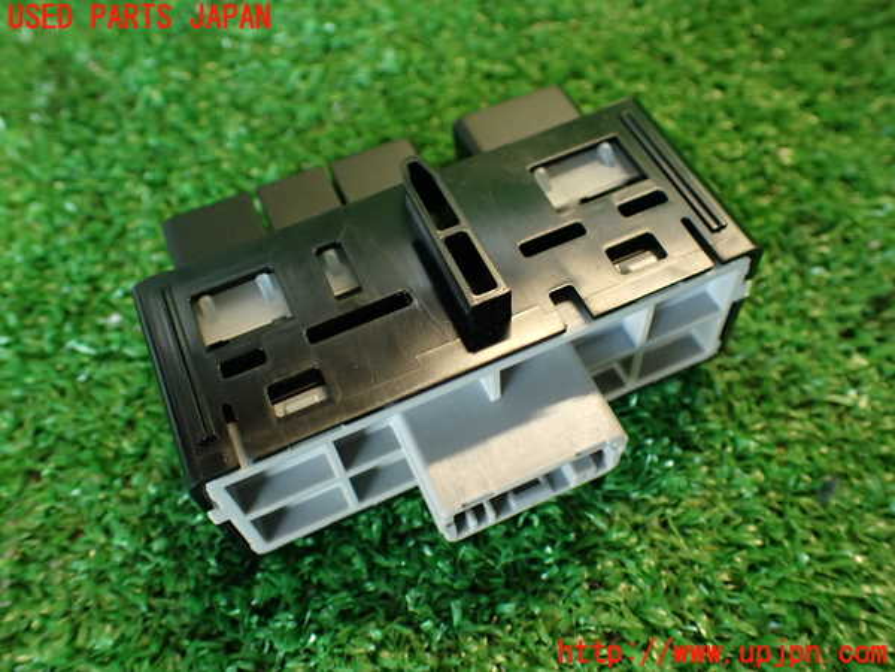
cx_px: 448
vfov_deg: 44.2
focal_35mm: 32
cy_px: 336
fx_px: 827
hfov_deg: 56.8
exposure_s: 1/30
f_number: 2.4
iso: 320
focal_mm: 5.79
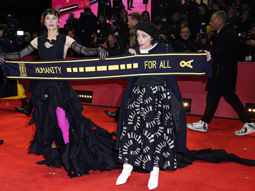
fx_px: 236
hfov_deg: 56.7
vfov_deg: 44.2
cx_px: 113
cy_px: 96
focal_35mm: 32
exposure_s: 1/160
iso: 800
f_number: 5.6
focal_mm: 29
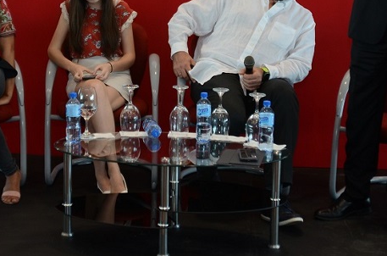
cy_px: -17
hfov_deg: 26.0
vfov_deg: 16.9
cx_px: 156
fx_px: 836
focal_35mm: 78
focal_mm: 24
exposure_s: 1/125
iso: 400
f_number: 2.8
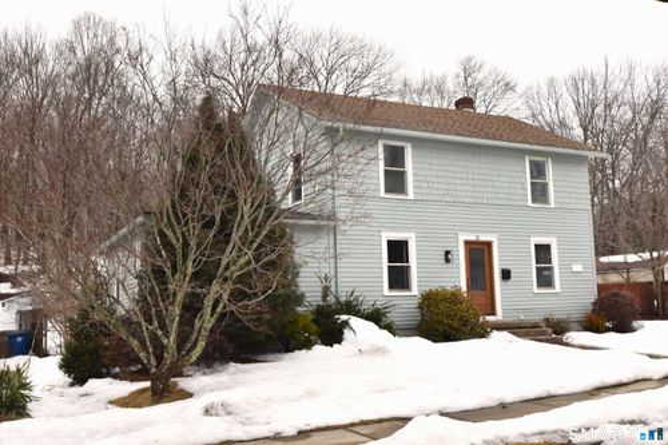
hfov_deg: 53.1
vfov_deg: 36.8
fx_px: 668
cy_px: 222
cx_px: 334
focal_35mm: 36
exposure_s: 1/250
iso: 200
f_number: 8
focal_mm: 24
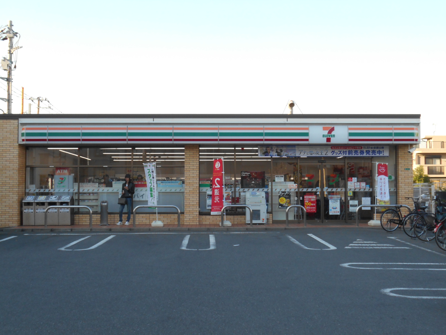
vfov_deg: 29.1
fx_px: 644
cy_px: 168
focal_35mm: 50
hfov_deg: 38.2
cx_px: 223
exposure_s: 1/250
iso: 160
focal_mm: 8.8
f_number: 4.5
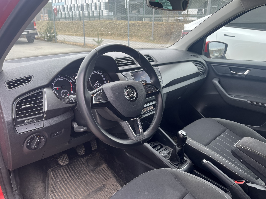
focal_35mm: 26
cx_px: 133
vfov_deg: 53.1
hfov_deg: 67.3
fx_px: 200
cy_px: 100
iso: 40
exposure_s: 1/122
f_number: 1.6
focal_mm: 5.1
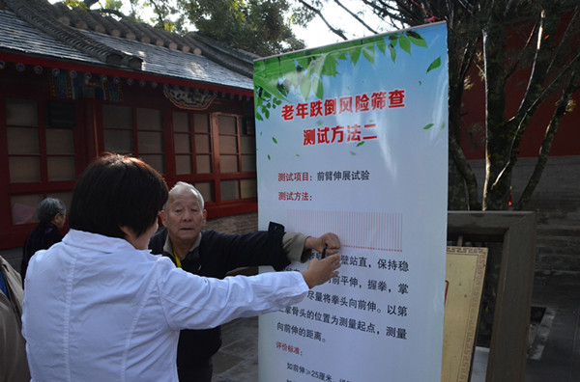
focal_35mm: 27
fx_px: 434
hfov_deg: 67.5
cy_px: 191
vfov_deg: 47.6
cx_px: 290
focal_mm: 18
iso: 2000
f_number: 9
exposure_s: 1/500
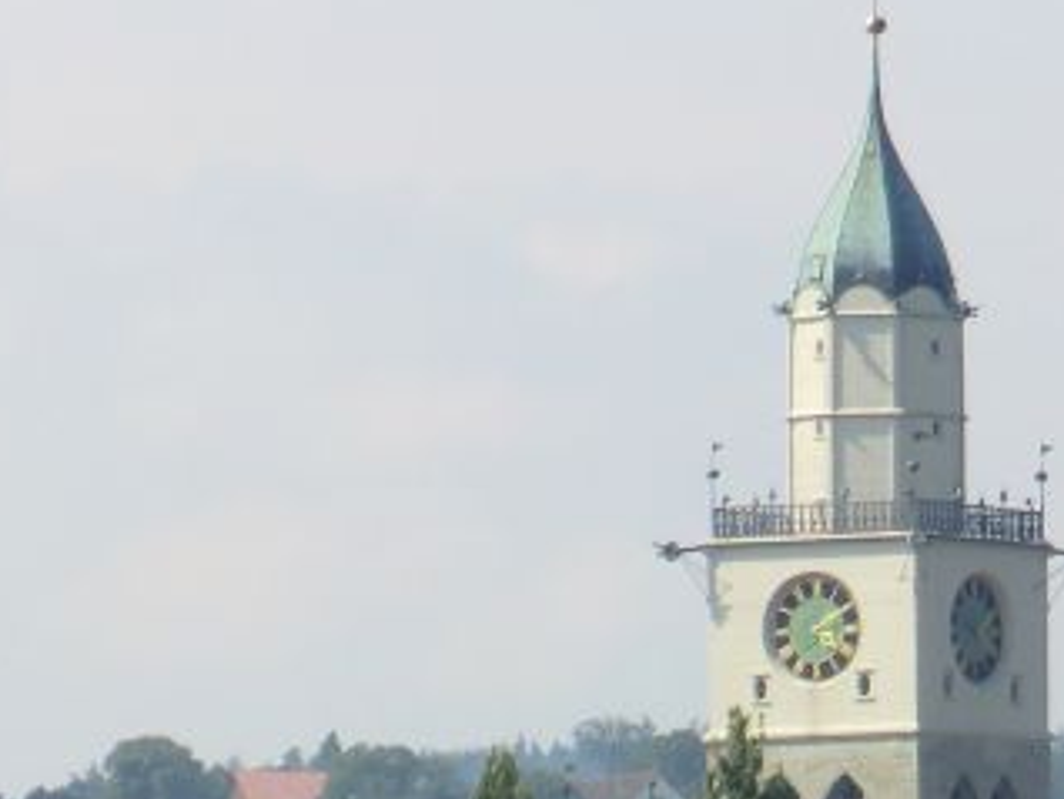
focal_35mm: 772
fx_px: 23747
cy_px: 1103
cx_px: 706
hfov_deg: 2.6
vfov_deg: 1.9
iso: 64
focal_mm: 43
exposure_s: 1/250
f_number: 5.7
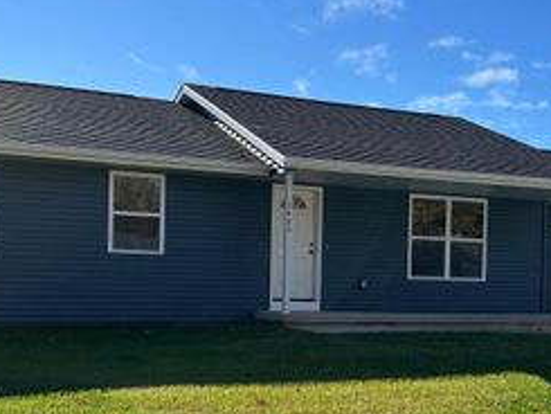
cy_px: 267
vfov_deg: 27.4
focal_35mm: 53
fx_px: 844
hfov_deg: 36.2
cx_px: 279
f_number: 1.5
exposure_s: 1/4115
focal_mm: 5.7
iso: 50
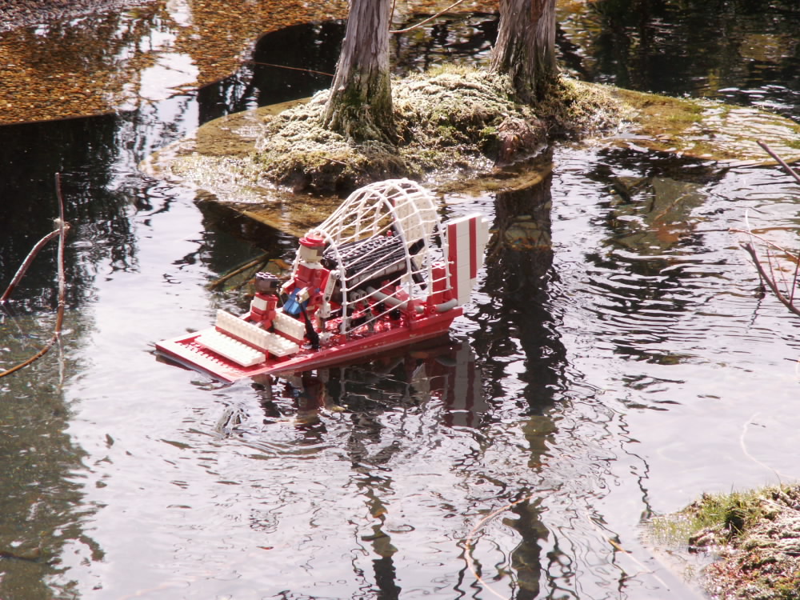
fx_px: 5408
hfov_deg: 8.5
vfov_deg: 6.4
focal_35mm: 234
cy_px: 300
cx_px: 400
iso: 50
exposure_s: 1/250
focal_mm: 38.38
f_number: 4.5
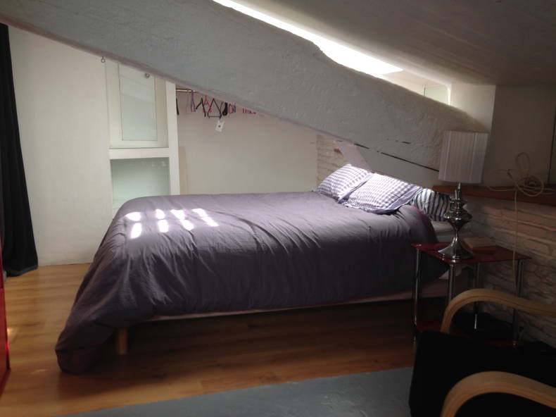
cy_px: 208
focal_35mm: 33
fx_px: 530
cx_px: 278
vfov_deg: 42.9
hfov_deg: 55.4
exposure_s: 1/20
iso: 50
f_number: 2.4
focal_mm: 4.12
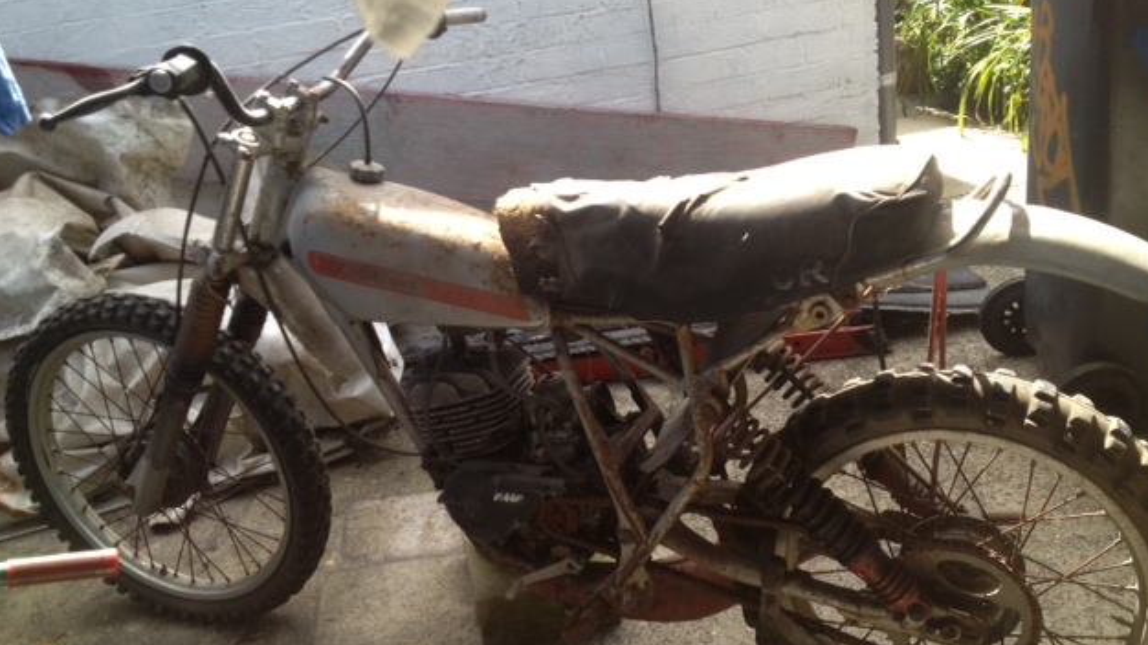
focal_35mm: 39
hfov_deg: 51.6
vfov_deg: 30.4
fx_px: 1187
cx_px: 580
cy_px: 341
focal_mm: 4.28
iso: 50
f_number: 2.4
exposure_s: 1/213
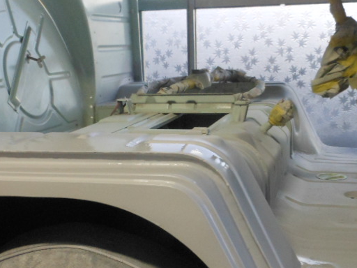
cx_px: 186
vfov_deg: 25.9
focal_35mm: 56
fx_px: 578
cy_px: 182
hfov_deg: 34.3
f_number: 3.7
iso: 400
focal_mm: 5
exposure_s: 1/10
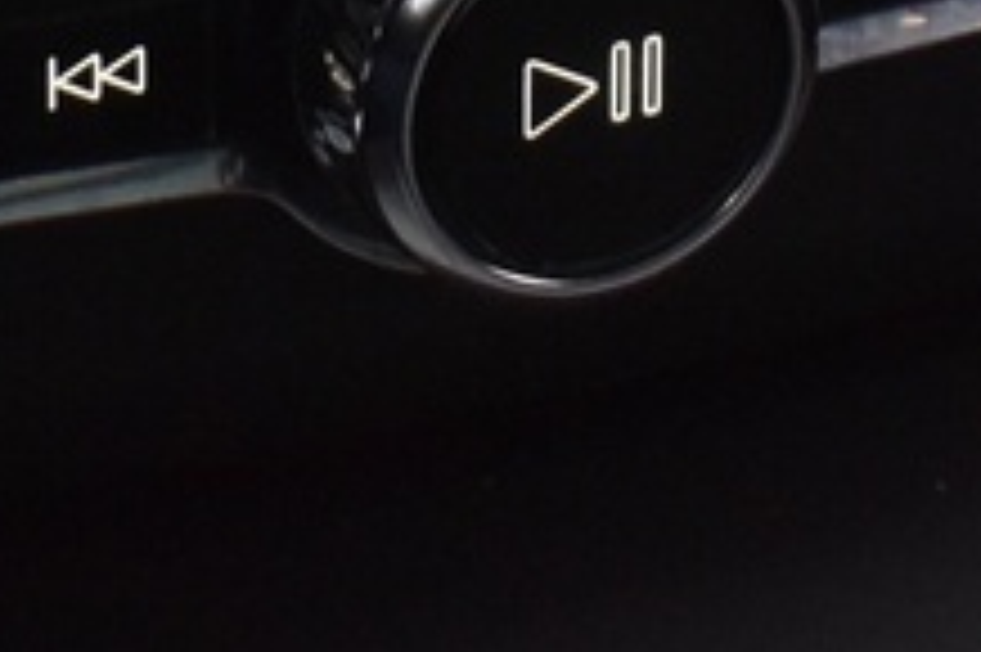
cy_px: -1650
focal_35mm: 245
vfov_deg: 5.1
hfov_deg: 8.4
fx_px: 6671
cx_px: 14
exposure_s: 1/13
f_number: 5
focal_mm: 22
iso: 1250
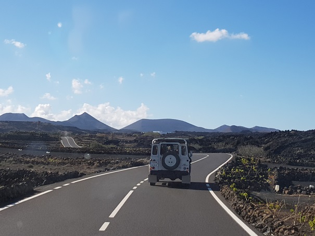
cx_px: 158
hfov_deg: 67.3
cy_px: 118
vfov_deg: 53.1
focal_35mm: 26
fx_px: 237
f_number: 1.7
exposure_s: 1/2392
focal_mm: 4.2
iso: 40
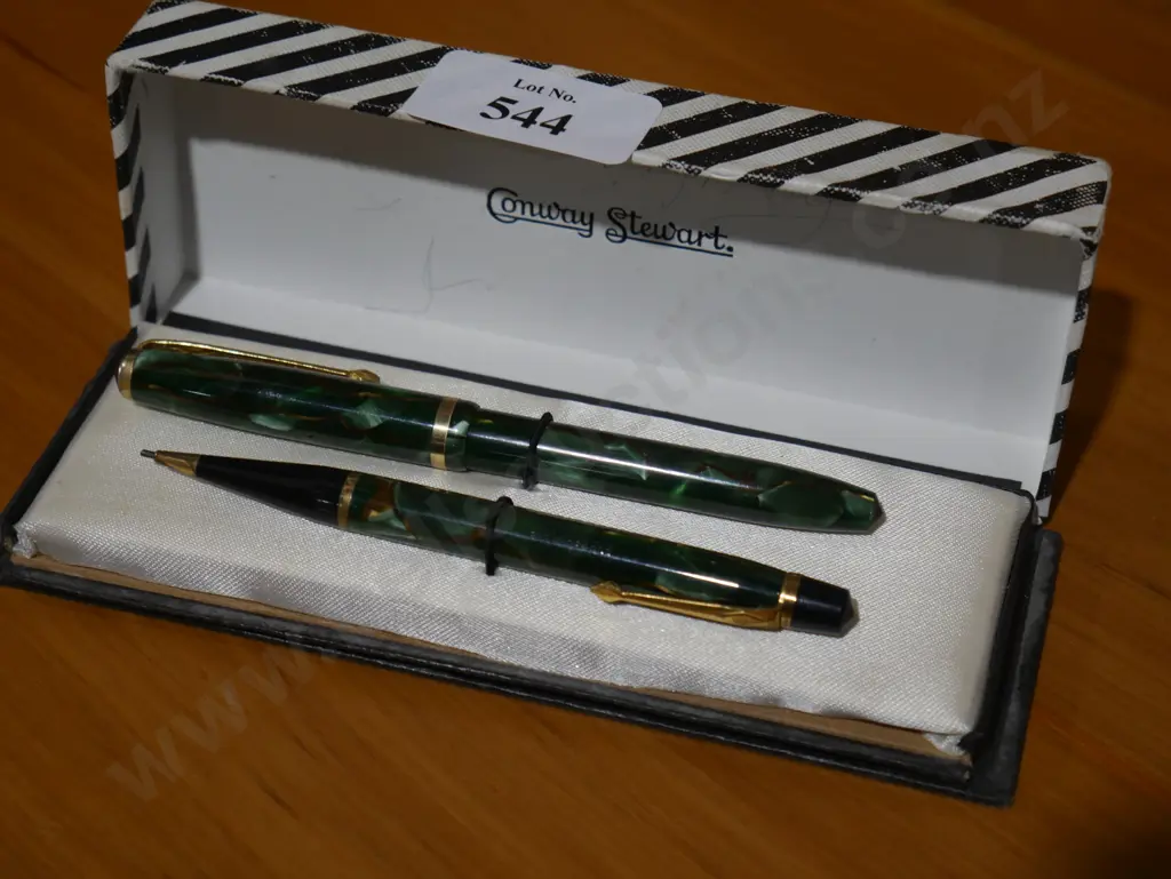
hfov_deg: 27.0
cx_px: 586
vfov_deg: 20.5
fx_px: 2437
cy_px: 440
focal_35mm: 72
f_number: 5.5
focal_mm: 36
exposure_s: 1/80
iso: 320
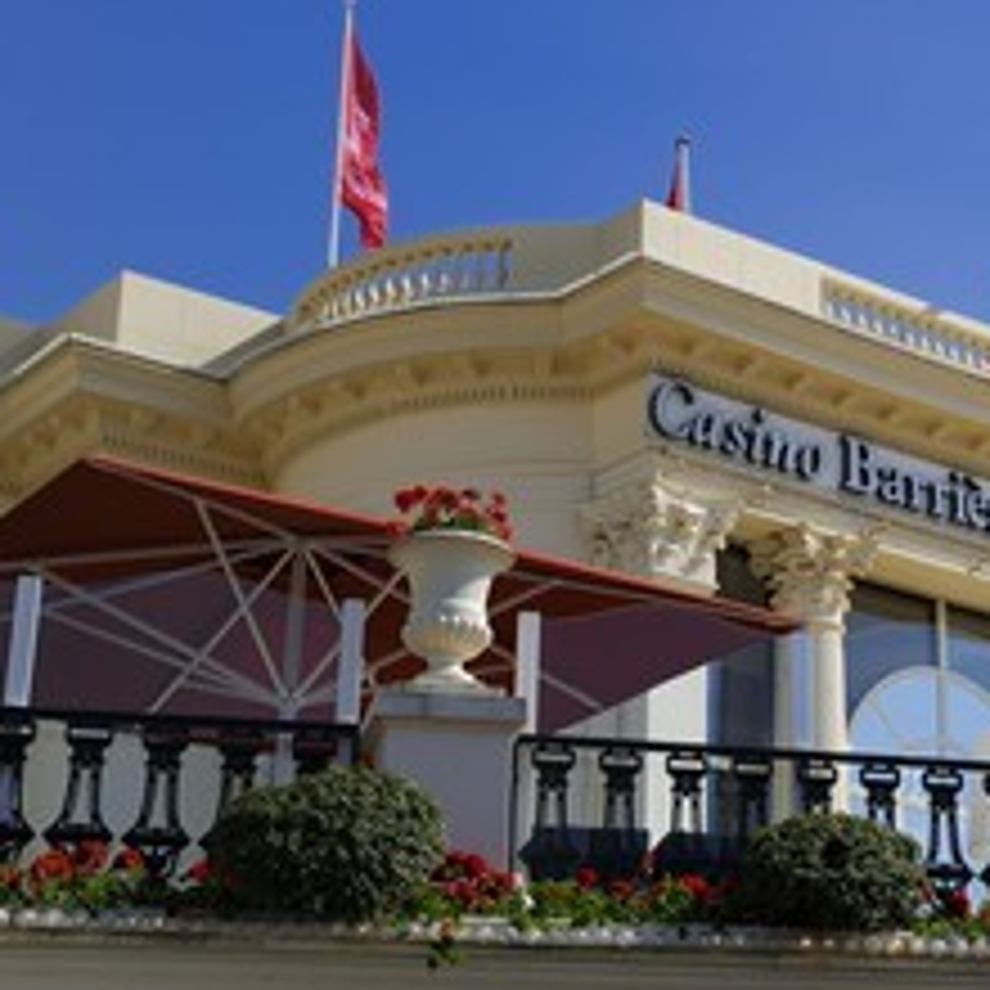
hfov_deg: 20.9
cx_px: 900
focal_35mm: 81
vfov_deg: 21.4
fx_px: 2621
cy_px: 459
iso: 200
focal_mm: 50
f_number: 13
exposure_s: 1/250
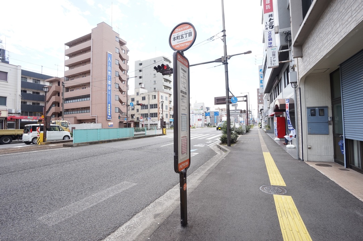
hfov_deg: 100.4
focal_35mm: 15
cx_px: 182
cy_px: 120
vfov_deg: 77.3
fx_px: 151
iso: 200
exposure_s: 1/100
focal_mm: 10
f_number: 9
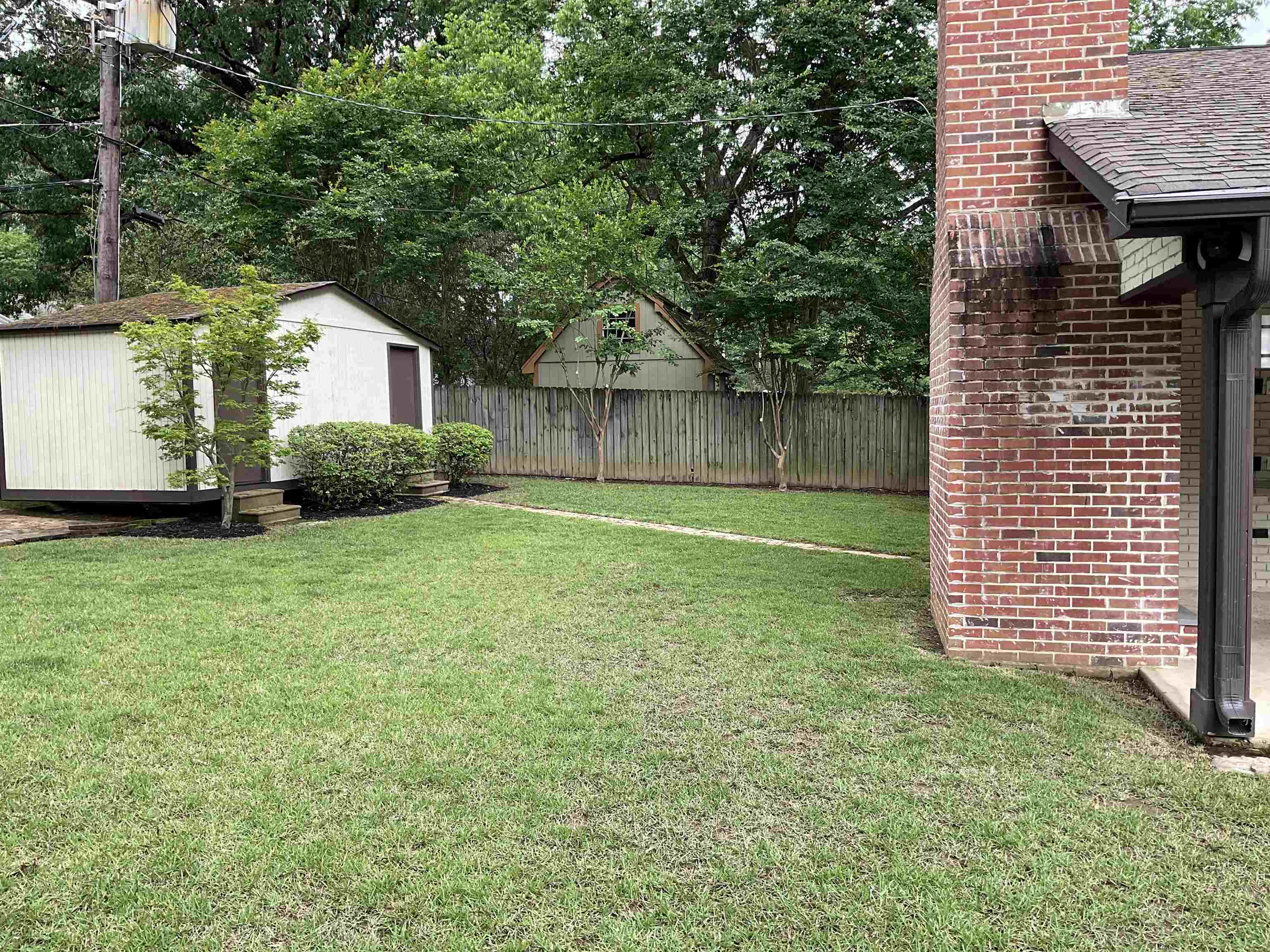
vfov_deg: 48.2
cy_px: 476
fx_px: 1064
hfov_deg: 61.7
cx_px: 635
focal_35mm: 29
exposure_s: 1/203
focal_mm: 3
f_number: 1.8
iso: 16
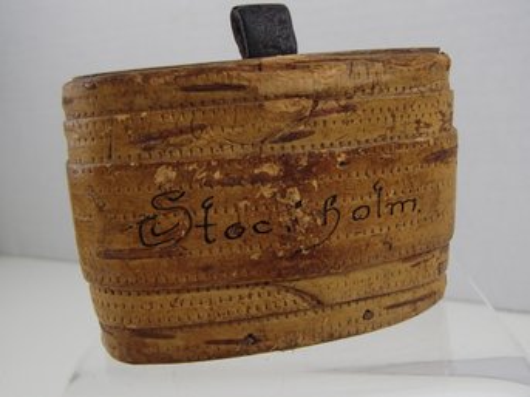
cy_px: 198
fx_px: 566
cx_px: 265
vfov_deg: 38.6
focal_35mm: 37
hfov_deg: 50.2
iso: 320
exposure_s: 1/160
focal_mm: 6.64
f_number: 4.7
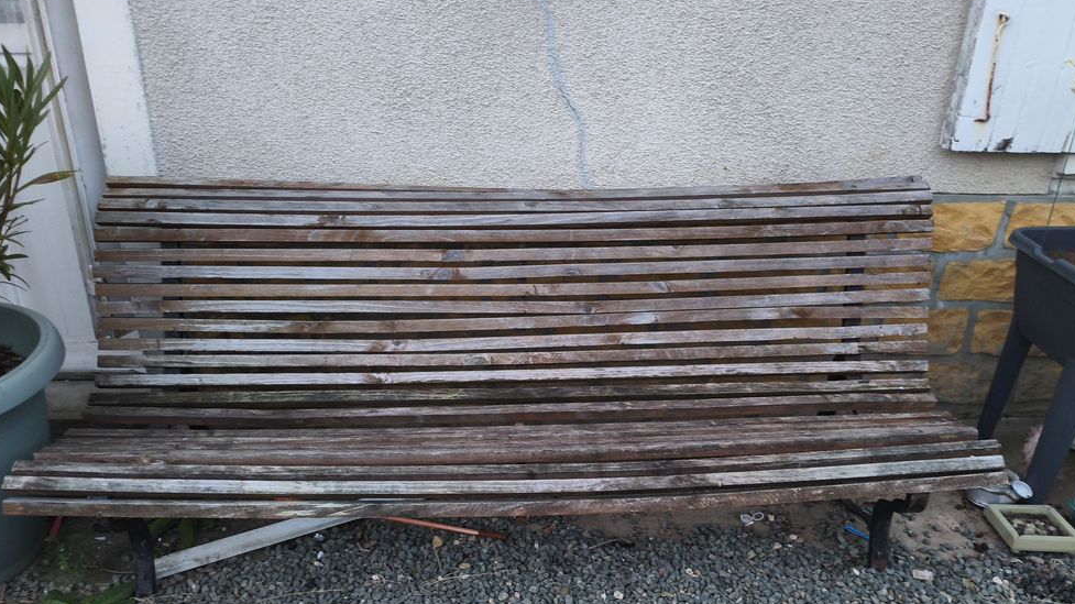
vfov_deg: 40.0
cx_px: 539
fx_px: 826
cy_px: 361
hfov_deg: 66.1
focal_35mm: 29
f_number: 1.5
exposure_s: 1/25
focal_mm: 4.94
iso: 1250
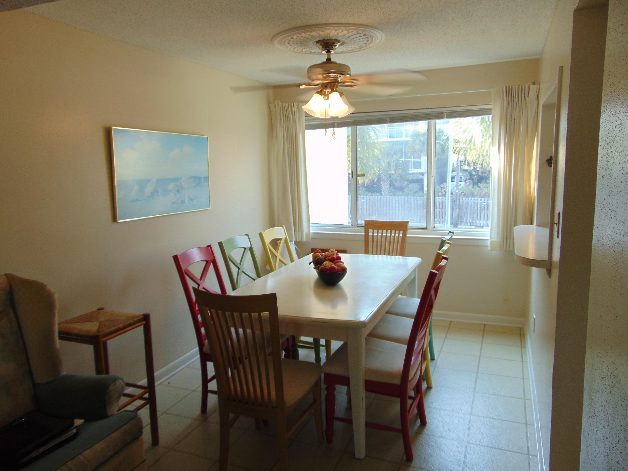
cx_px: 314
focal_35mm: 25
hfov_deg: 69.4
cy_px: 236
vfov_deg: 54.9
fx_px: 454
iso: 80
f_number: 3
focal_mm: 4.5
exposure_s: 1/50
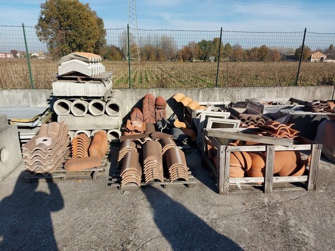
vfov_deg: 56.8
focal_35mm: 24
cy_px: 126
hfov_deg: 71.6
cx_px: 168
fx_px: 232
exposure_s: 1/1209
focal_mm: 5.23
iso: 32
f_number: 1.8
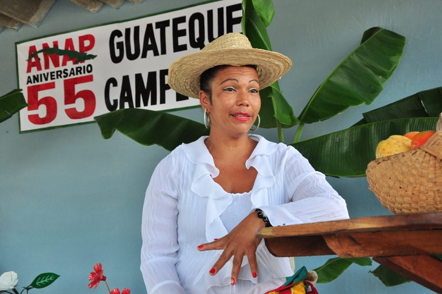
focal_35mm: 51
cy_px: 147
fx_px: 625
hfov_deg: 38.9
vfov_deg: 26.4
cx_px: 221
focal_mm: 34
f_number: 6.3
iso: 400
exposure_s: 1/160
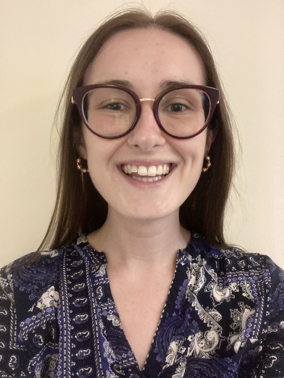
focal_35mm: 32
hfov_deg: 44.2
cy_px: 189
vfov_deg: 56.8
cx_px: 142
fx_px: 350
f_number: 2.2
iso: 640
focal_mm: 2.87
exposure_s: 1/17
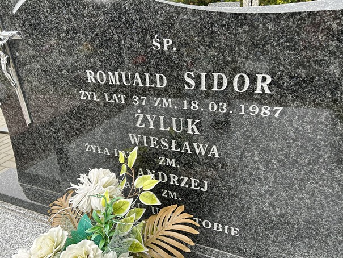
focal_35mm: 26
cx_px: 172
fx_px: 258
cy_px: 129
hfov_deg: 67.3
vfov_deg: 53.1
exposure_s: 1/121
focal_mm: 5.7
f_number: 1.5
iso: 100
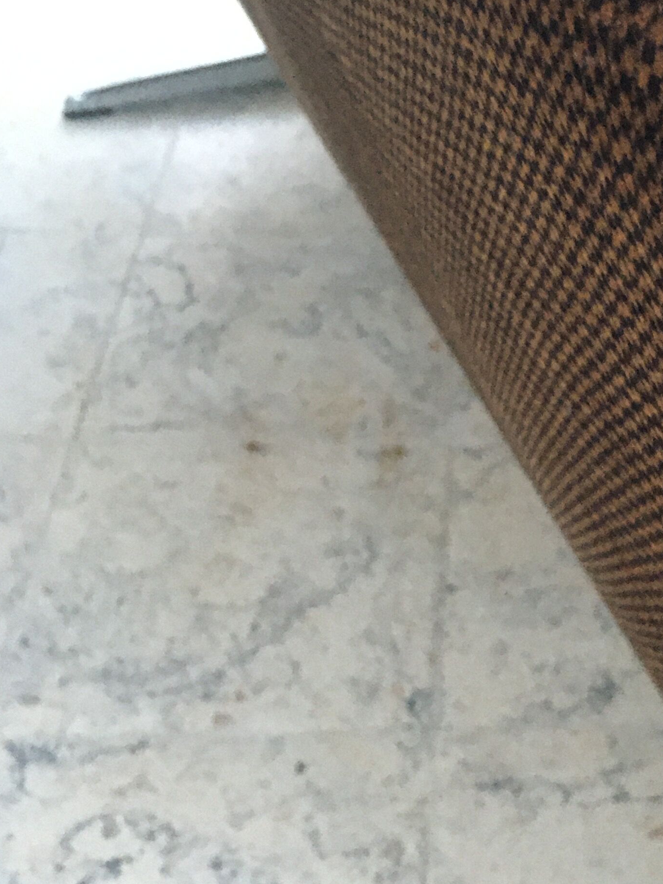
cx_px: 695
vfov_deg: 30.2
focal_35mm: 64
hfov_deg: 21.9
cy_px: 354
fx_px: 1635
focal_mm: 4.15
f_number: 2.2
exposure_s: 1/17
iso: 250
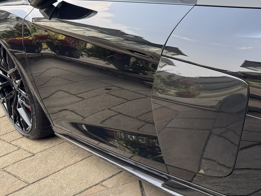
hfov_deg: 22.0
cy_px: 62
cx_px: 373
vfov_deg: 19.3
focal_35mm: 76
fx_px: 573
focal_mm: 6.76
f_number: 1.78
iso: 80
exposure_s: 1/577
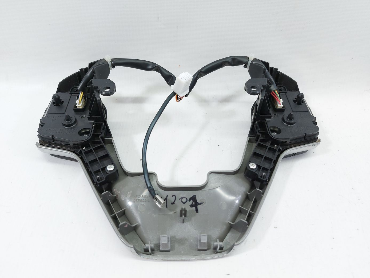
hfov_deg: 71.6
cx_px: 185
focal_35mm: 24
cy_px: 139
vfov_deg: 56.8
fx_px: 257
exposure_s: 1/50
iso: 64
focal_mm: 5.23
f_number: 1.8
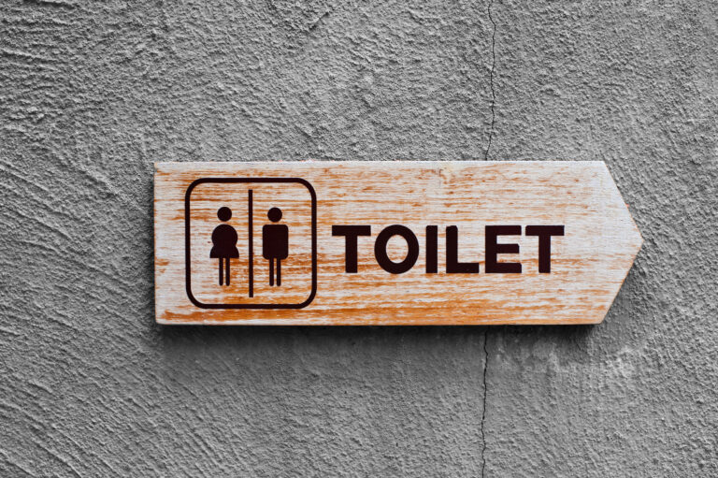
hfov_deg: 39.6
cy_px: 239
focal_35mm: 50
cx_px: 359
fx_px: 997
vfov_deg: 27.0
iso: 400
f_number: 5.6
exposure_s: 1/80
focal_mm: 50
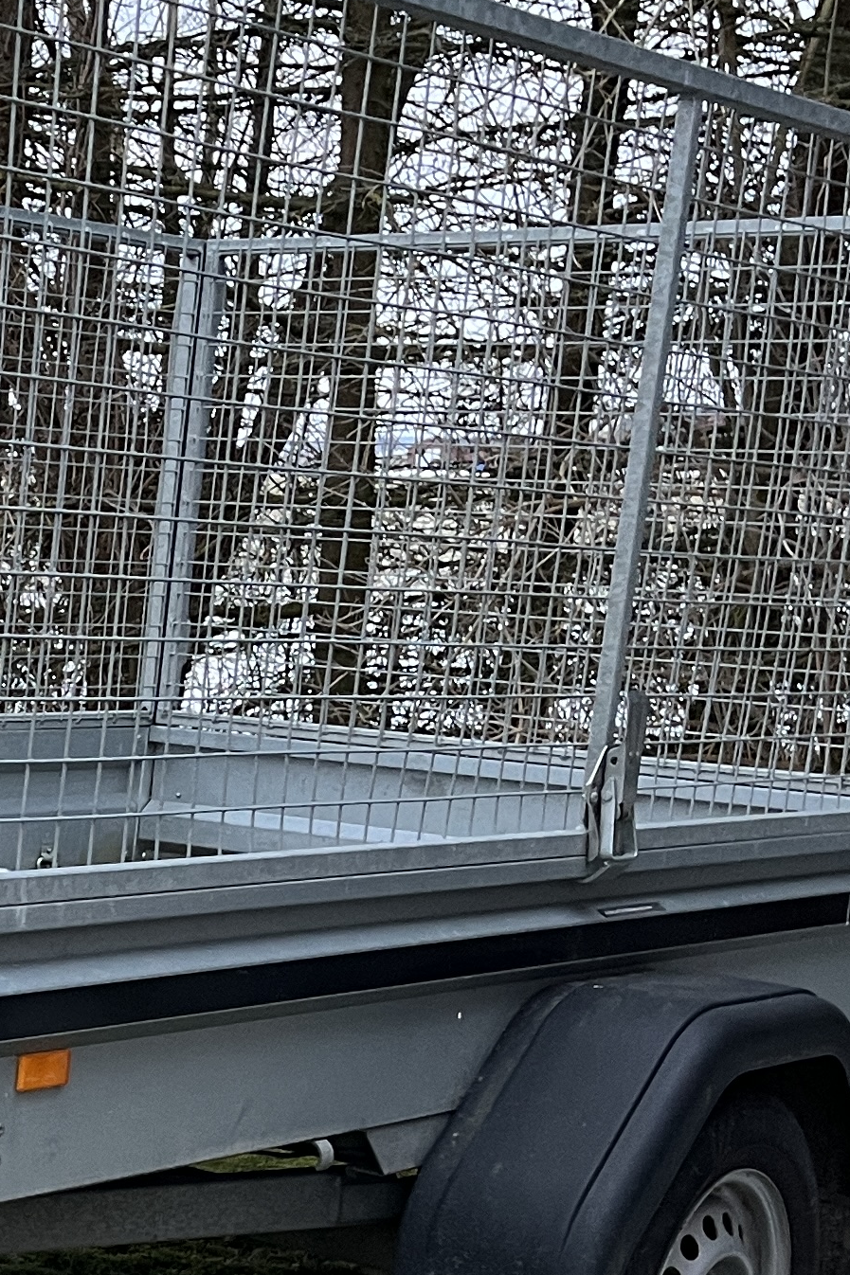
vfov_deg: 24.5
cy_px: 1085
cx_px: -489
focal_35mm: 81
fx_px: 2869
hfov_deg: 15.3
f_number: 1.6
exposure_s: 1/60
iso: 160
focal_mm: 5.1
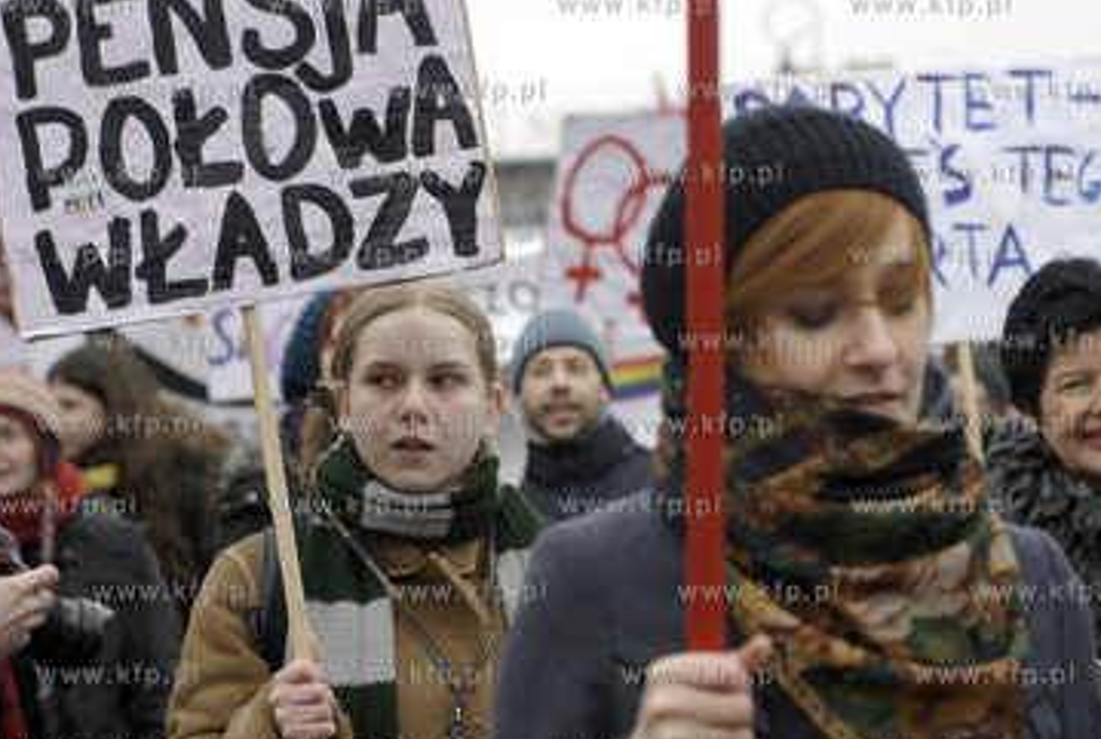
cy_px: 383
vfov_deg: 11.8
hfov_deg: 17.5
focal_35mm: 117
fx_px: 3586
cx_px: 574
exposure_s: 1/100
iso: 160
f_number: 4.5
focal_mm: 70
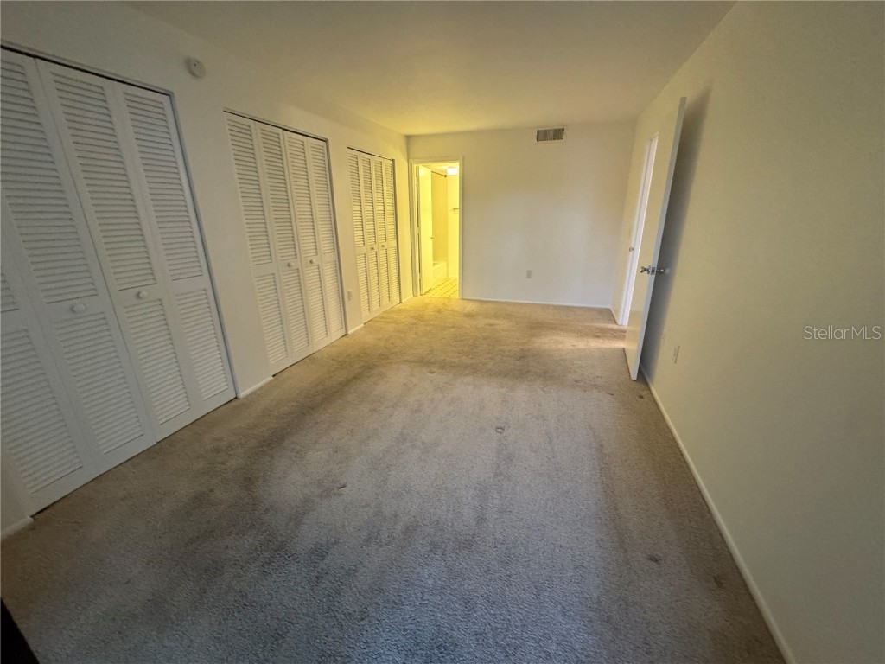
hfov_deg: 102.1
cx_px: 442
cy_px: 332
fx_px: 358
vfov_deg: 85.7
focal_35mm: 14
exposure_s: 1/60
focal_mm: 2.22
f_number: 2.2
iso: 800
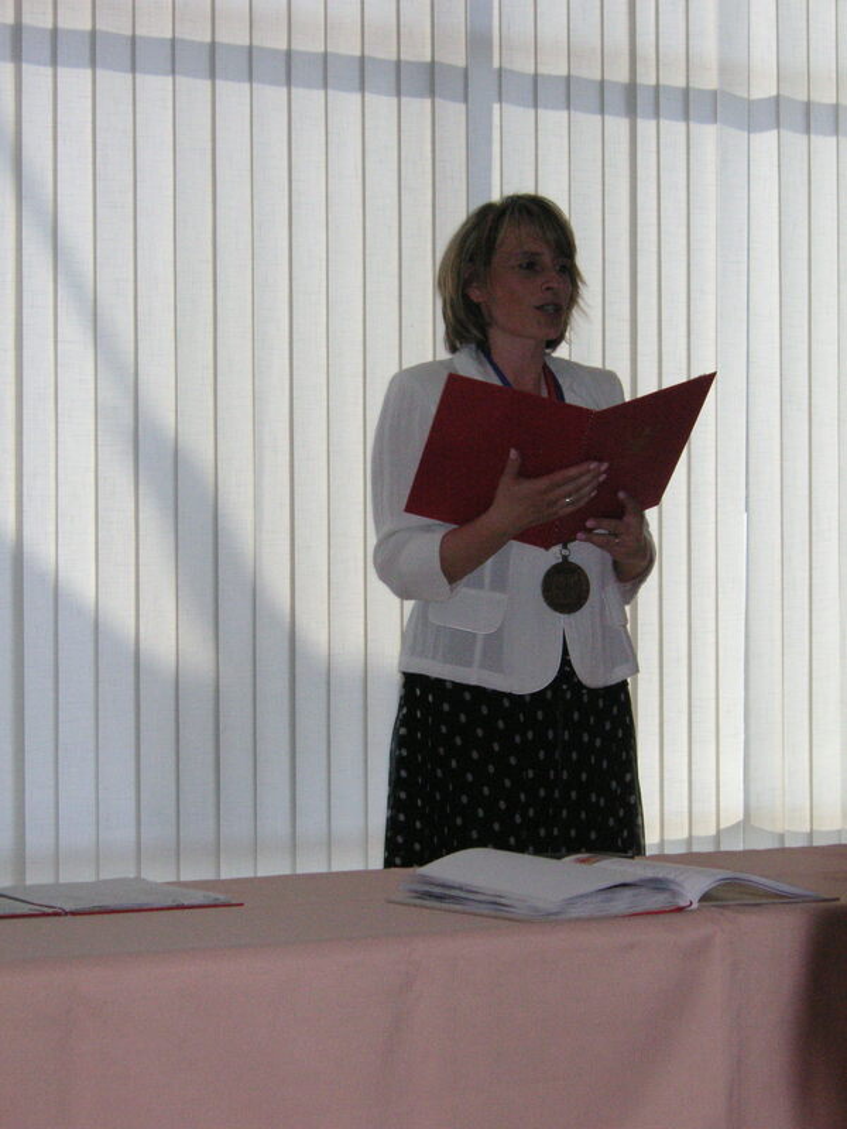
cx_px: 424
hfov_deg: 15.4
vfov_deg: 20.4
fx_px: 3132
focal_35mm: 96
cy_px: 564
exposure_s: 1/500
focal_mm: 15.9
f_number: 4.9
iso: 160
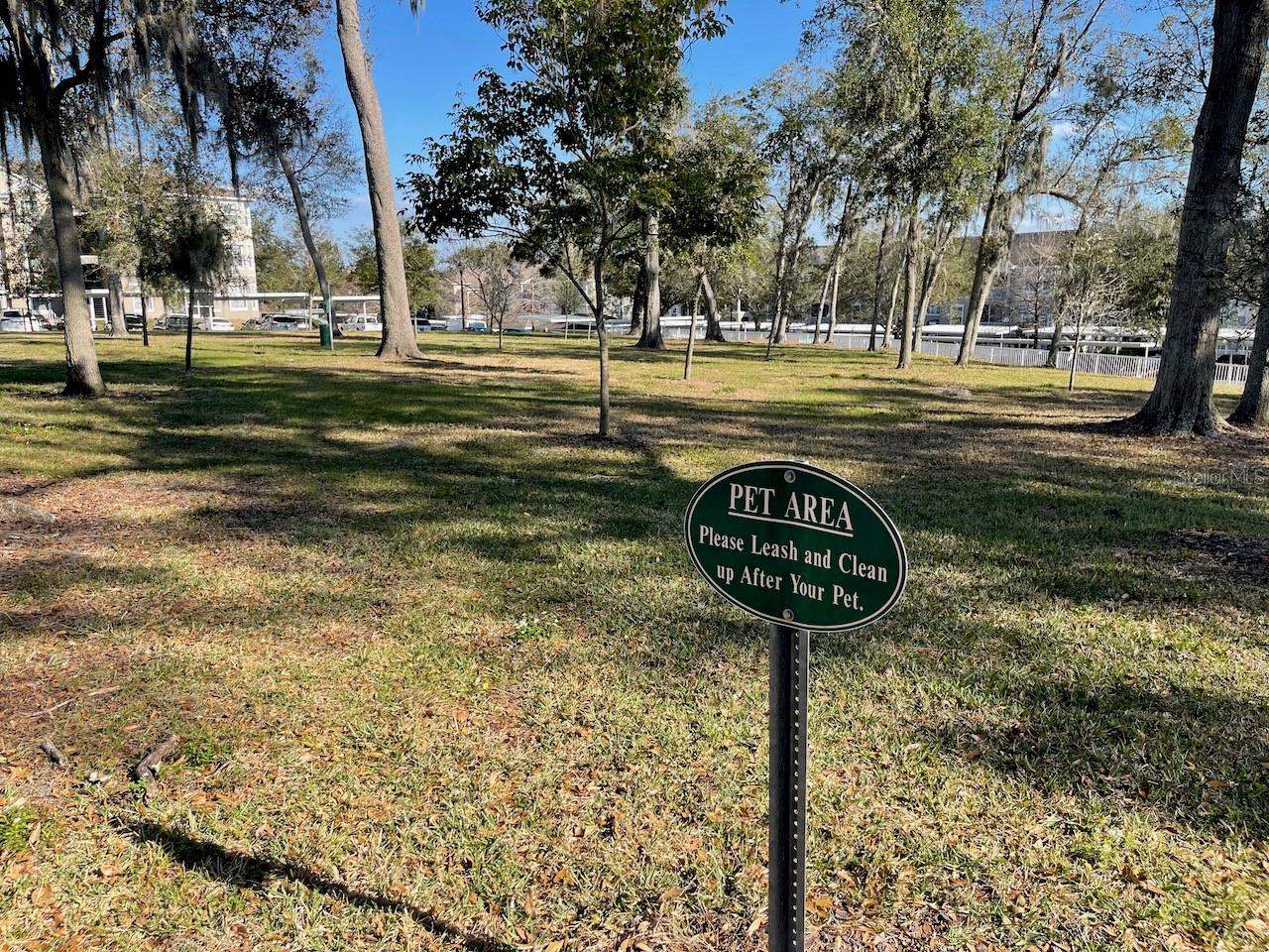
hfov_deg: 69.4
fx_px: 916
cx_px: 634
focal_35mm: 25
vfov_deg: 54.9
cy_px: 476
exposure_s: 1/1456
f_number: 1.6
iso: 32
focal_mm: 5.1
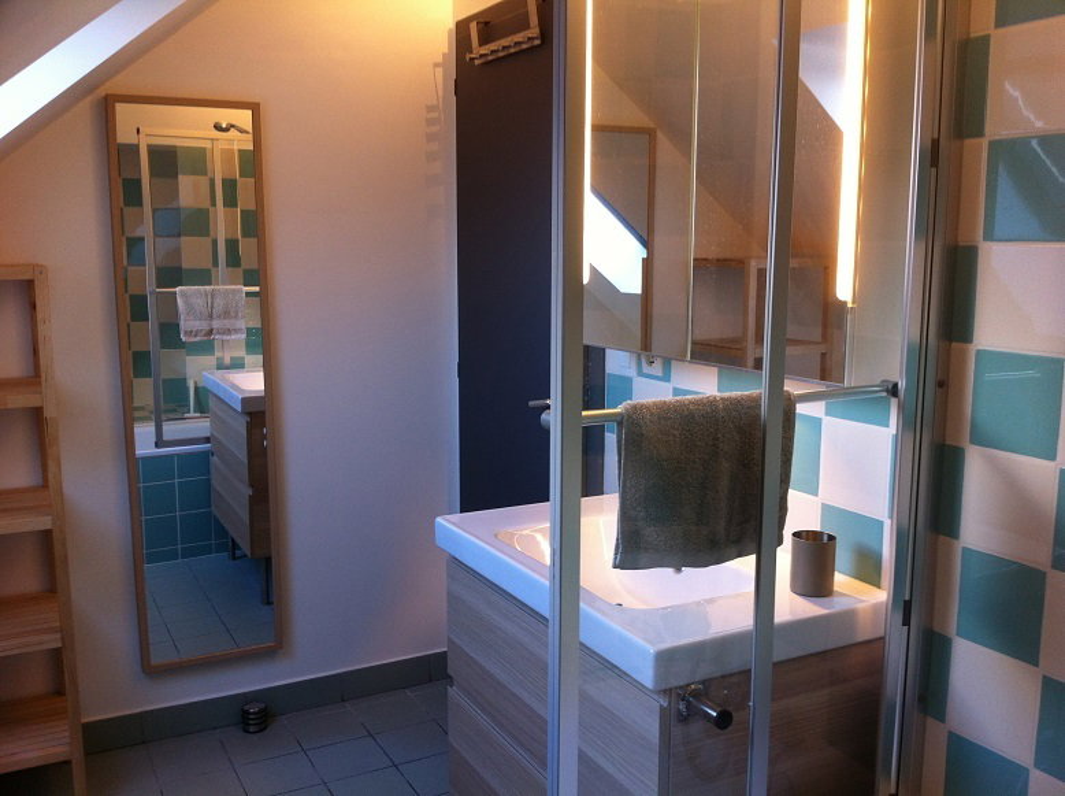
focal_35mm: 35
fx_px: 1075
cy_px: 398
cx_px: 532
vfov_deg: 40.6
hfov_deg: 52.7
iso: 80
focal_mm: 3.85
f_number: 2.8
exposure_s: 1/20
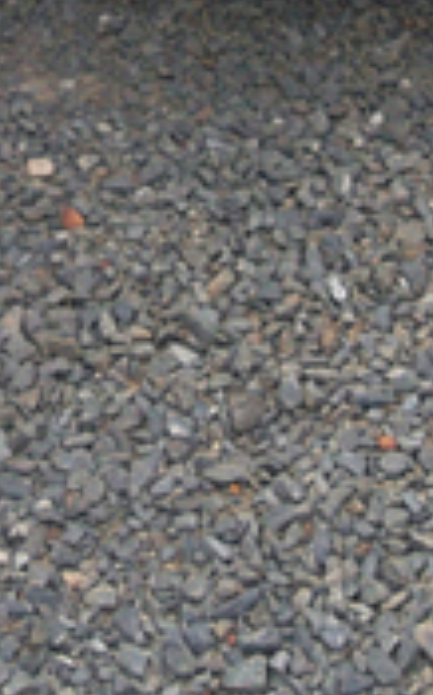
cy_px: -175
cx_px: 40
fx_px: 2480
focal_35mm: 131
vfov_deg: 15.3
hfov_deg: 9.9
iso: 80
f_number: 3.5
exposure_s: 1/340
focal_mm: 4.9
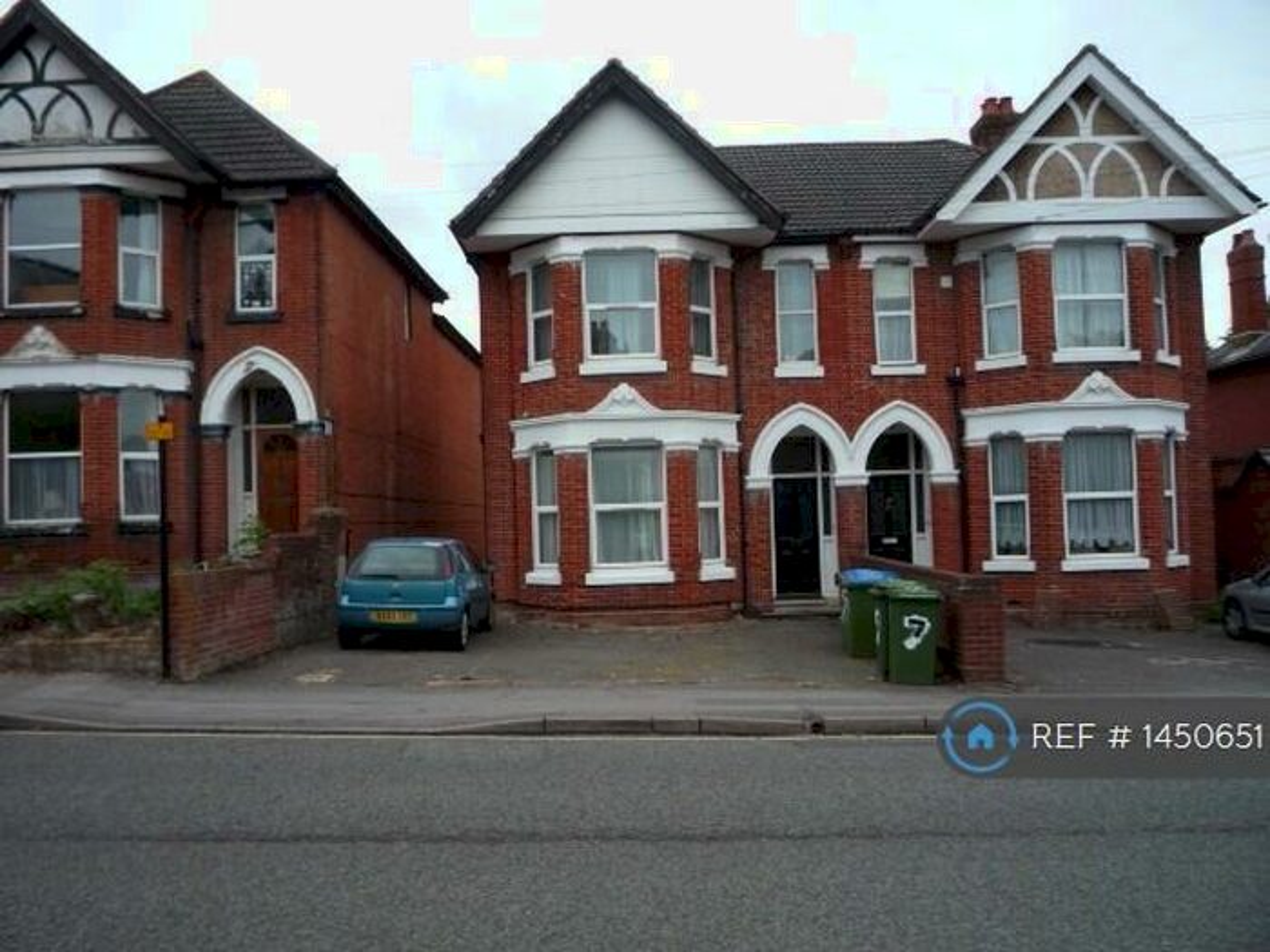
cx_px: 635
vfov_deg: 46.8
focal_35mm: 30
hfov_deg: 60.0
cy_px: 476
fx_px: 1101
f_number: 4
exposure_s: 1/200
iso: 100
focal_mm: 5.2
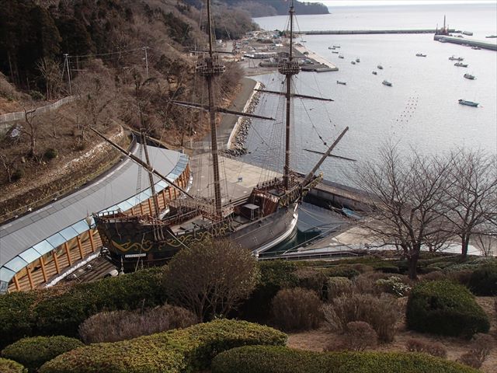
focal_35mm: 34
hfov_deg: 54.0
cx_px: 248
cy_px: 186
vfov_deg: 41.8
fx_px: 488
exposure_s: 1/400
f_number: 4.4
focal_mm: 6.07
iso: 100
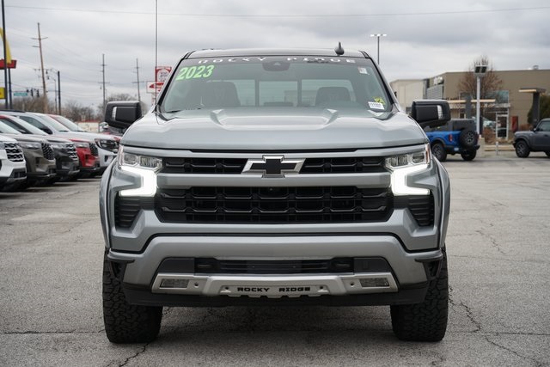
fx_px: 1054
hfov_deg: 29.2
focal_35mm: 69
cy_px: 184
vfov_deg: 19.7
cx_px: 275
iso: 100
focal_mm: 69
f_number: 6.3
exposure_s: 1/100
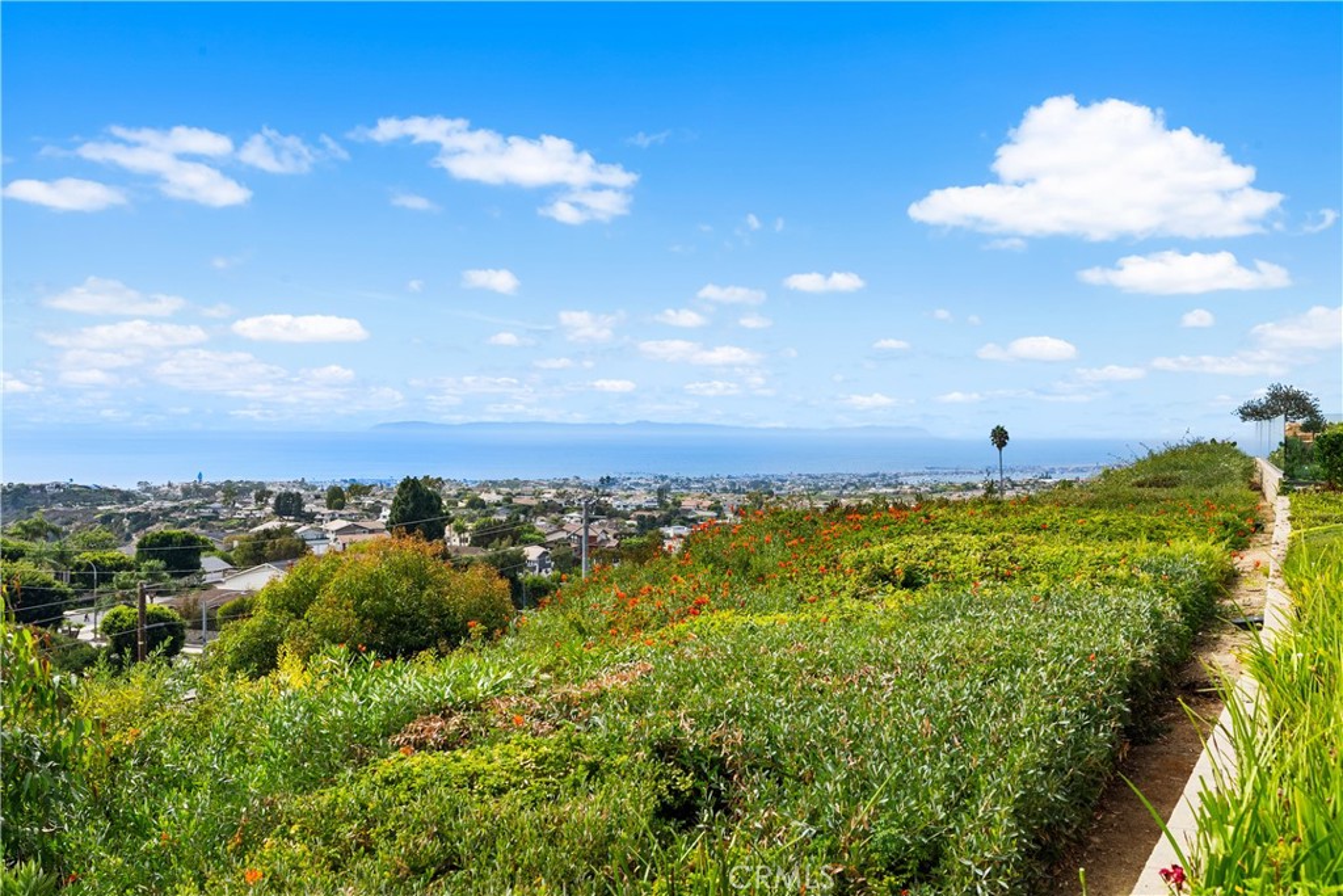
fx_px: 1268
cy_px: 448
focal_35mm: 34
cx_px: 672
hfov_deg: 55.8
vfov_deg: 38.9
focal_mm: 34
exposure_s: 1/400
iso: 100
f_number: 8
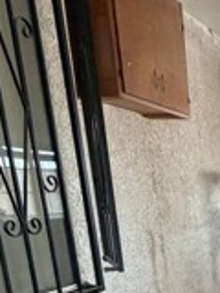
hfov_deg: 20.6
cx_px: 363
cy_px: 330
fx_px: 475
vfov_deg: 30.4
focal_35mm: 56
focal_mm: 2.22
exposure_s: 1/72
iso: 320
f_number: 2.2
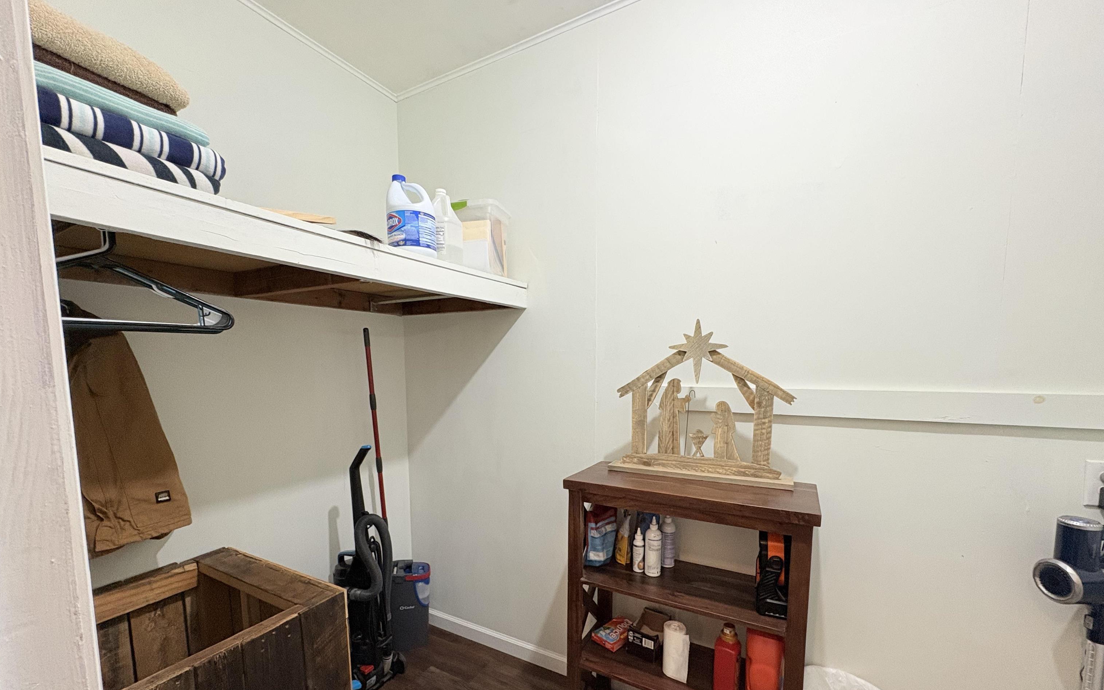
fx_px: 451
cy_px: 407
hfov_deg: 101.5
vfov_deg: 74.2
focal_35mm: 15
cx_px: 547
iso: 320
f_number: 2.2
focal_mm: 2.22
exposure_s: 1/60
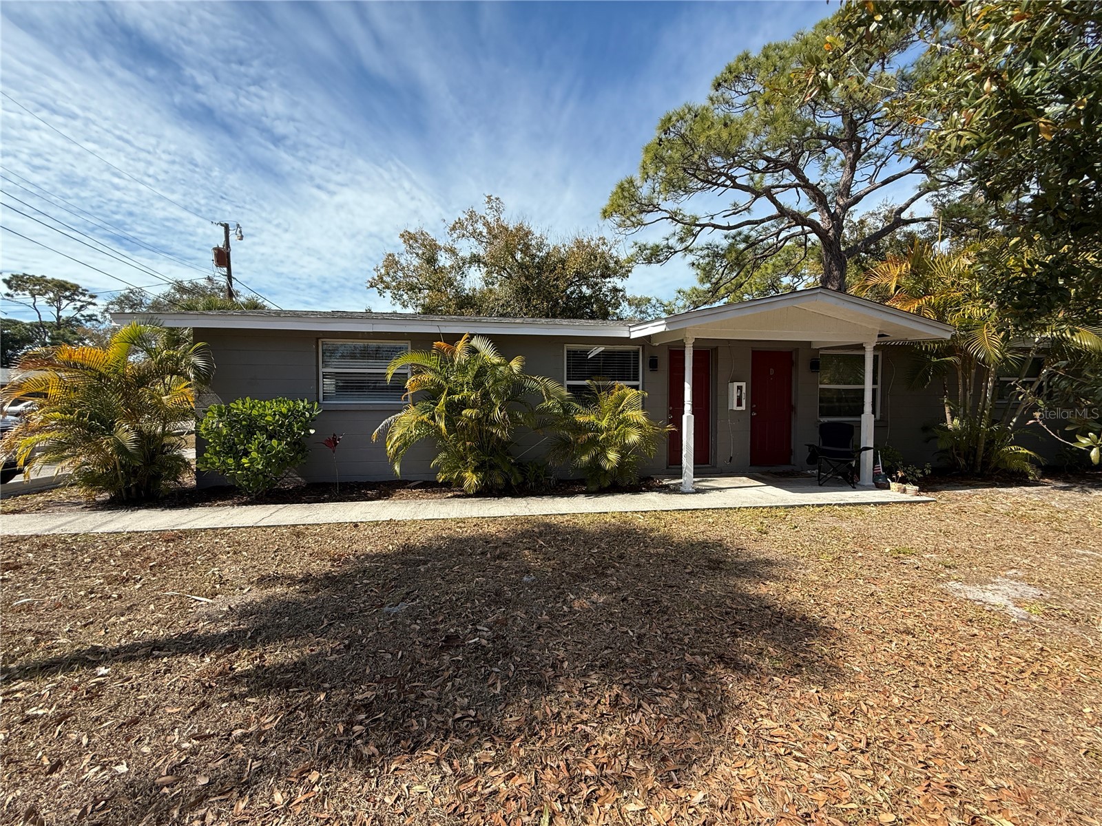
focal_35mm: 14
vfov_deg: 85.7
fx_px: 446
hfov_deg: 102.1
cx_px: 551
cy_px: 413
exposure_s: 1/1189
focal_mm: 2.22
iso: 50
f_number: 2.2
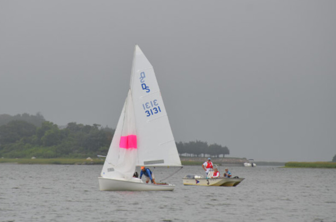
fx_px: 3621
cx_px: 157
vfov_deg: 3.5
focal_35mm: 389
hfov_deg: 5.3
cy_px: 101
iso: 200
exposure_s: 1/800
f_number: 7.1
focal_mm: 200
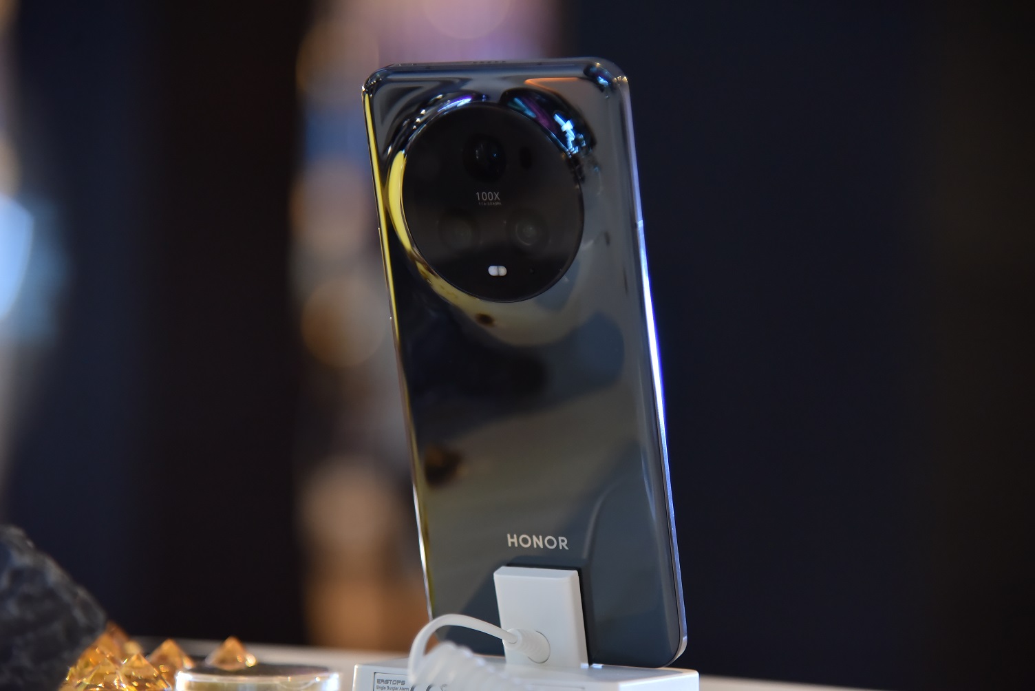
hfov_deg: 17.1
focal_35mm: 120
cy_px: 346
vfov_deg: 11.4
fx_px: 3451
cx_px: 518
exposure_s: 1/50
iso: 2000
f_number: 4
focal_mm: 120
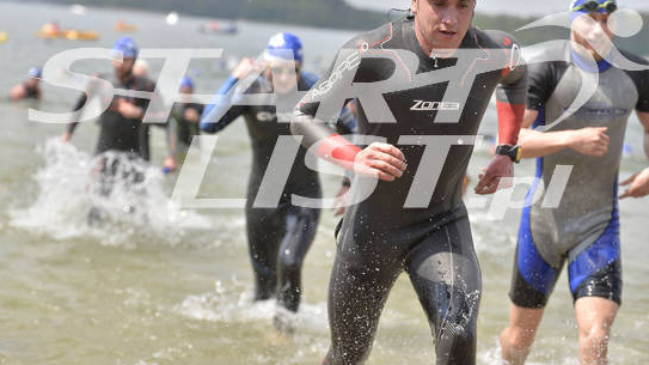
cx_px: 343
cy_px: 114
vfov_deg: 11.5
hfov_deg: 20.4
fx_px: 1806
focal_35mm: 105
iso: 200
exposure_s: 1/2000
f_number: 4
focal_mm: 85
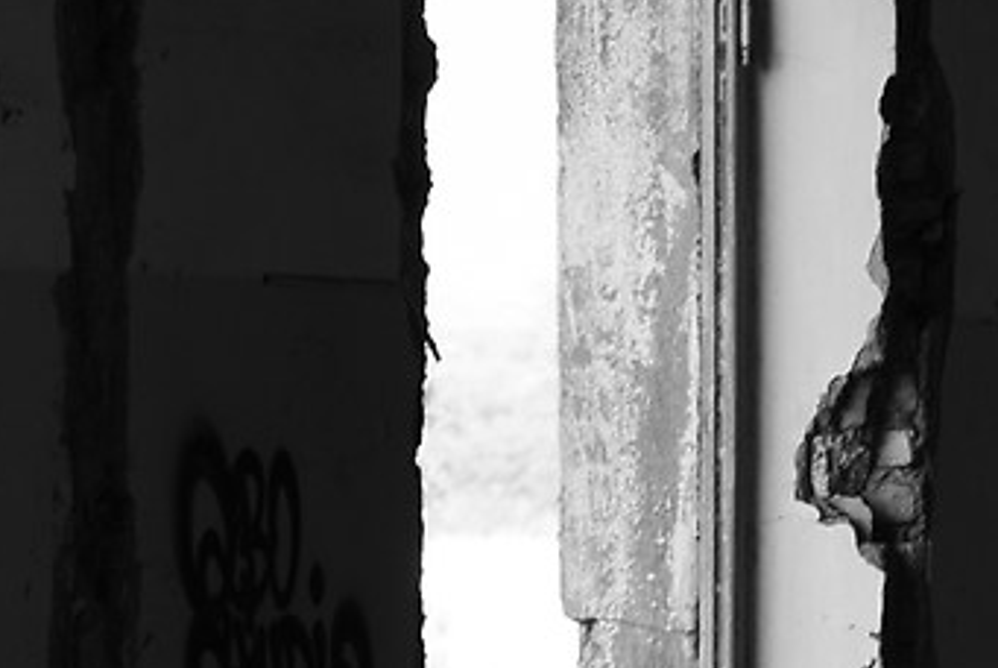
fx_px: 14649
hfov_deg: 3.8
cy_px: 642
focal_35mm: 528
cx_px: 3120
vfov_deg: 2.6
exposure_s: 1/80
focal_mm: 75
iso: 220
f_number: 5.6
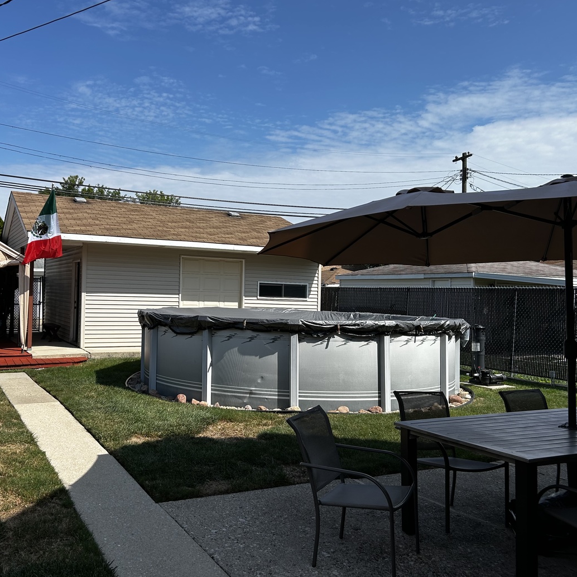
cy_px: 282
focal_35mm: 32
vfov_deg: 51.1
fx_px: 603
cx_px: 236
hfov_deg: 50.8
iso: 50
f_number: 1.5
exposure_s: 1/4831
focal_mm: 5.7
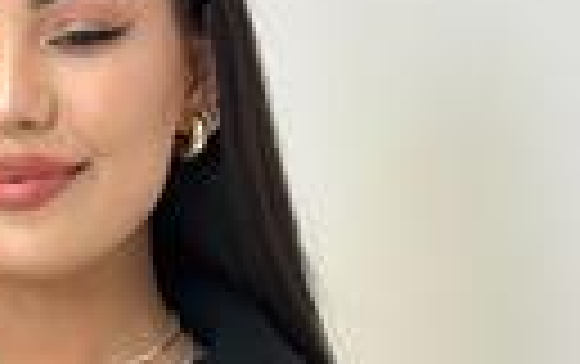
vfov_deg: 6.0
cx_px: -103
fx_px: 3324
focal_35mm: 210
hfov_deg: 9.8
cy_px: 879
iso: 80
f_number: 1.78
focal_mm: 6.86
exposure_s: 1/100
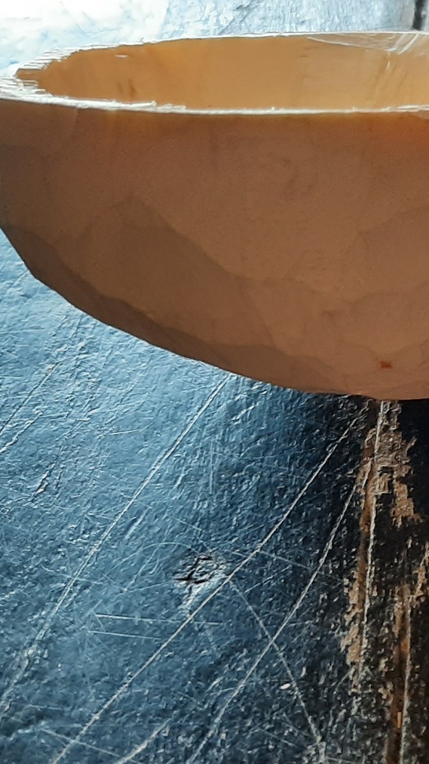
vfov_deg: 36.8
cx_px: 703
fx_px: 1133
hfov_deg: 18.2
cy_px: 245
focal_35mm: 56
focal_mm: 3.92
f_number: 1.7
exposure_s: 1/50
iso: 200
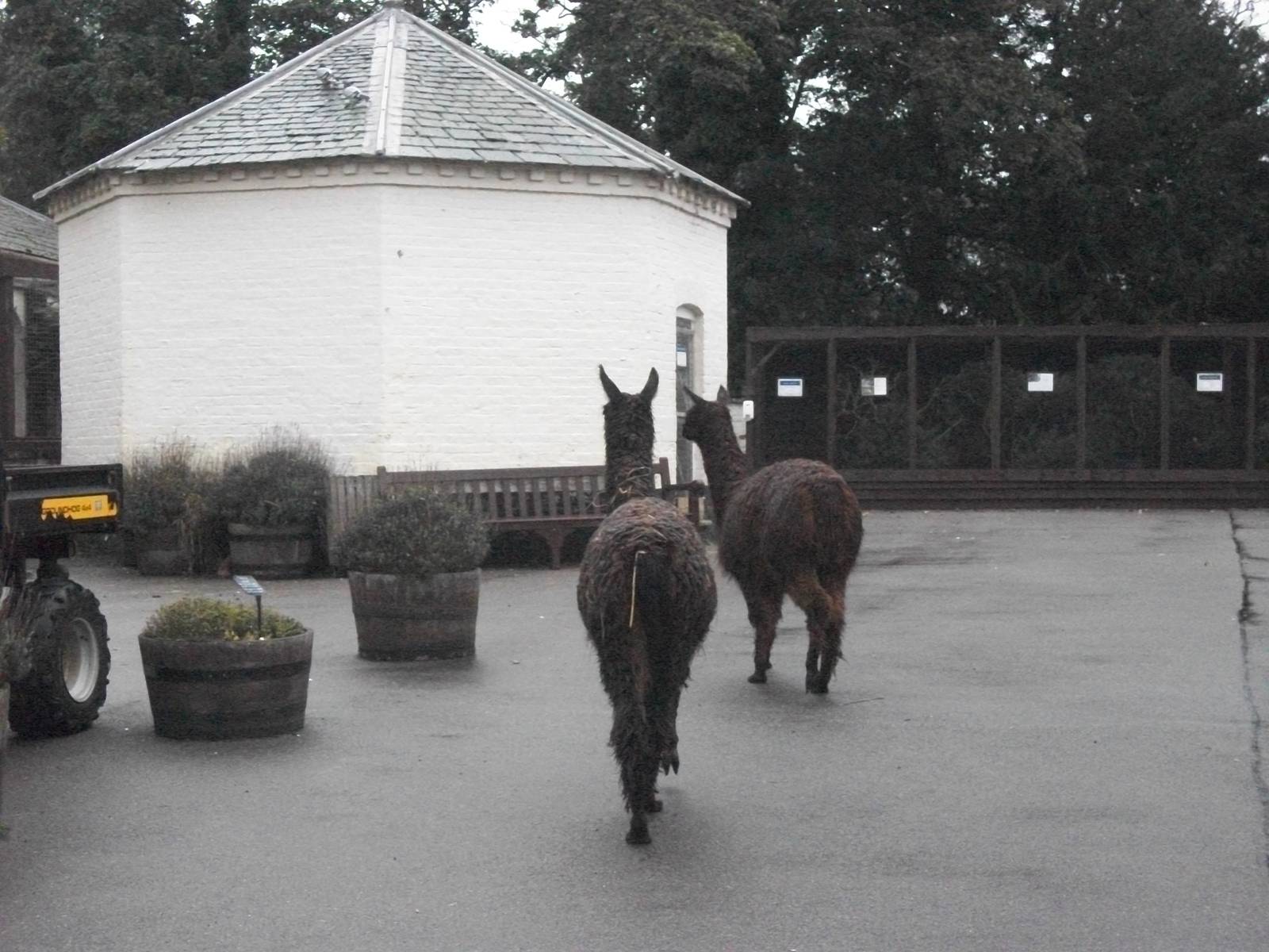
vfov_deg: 23.7
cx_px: 634
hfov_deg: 31.2
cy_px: 476
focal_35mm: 62
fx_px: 2273
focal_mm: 11
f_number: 4.1
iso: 800
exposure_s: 1/320
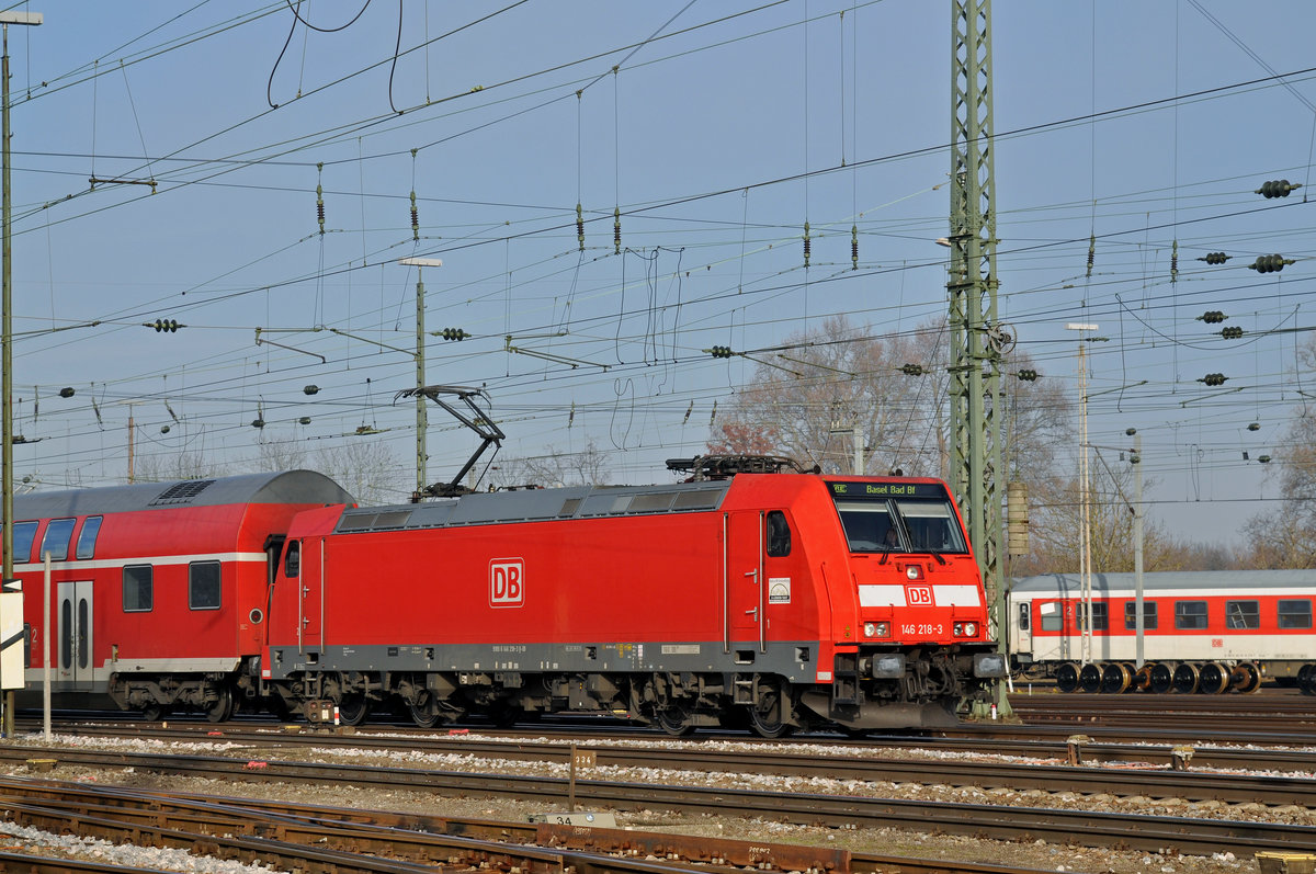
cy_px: 437
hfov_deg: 20.6
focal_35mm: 99
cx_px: 658
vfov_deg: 13.8
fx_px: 3615
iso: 200
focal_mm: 66
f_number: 6.3
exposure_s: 1/800
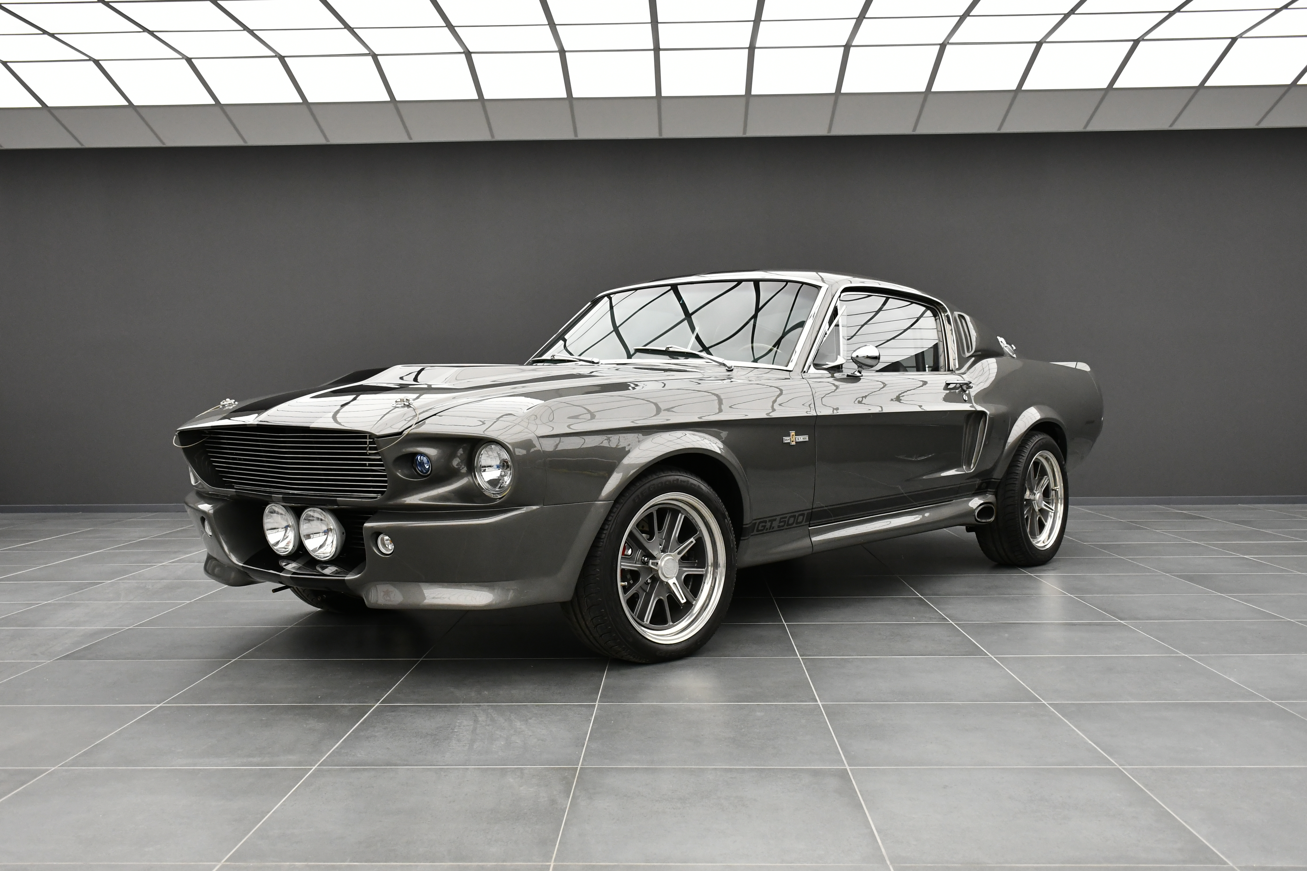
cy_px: 436
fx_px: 1234
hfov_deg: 55.8
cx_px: 654
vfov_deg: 38.9
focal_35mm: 34
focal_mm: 23
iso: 2000
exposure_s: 1/400
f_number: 6.3
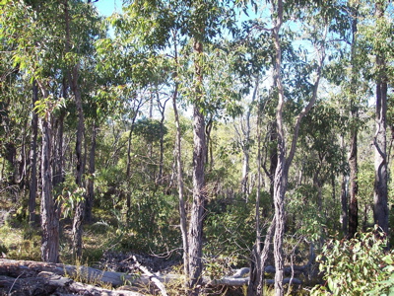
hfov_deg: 47.9
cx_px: 197
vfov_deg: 36.8
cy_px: 148
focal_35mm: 39
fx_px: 444
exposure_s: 1/180
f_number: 3.4
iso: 100
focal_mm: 8
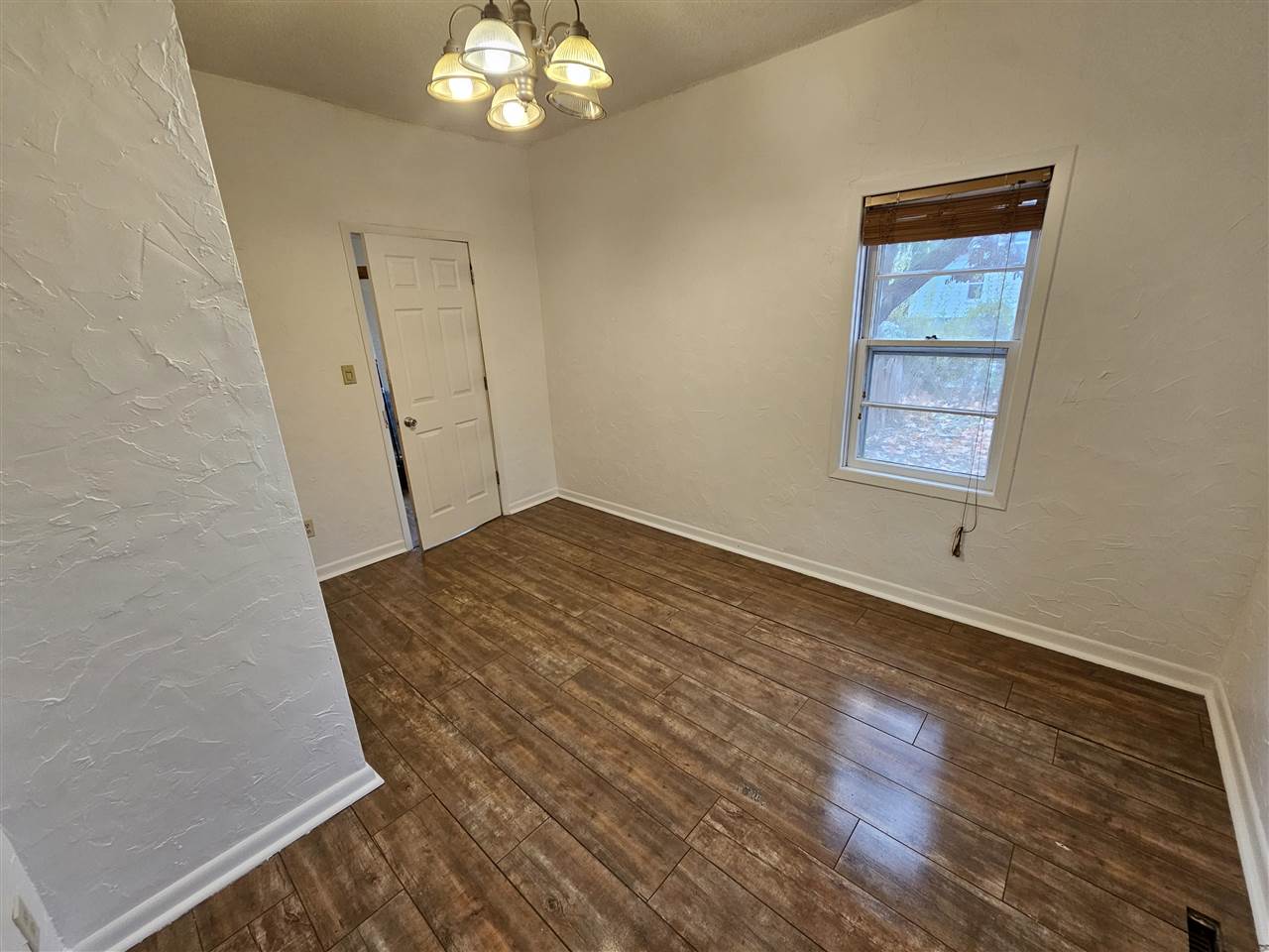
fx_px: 477
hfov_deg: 106.2
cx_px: 634
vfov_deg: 89.9
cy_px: 476
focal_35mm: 13
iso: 160
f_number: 2.2
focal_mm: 2.2
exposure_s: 1/60
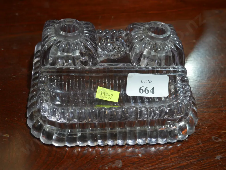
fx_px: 287
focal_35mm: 44
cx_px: 113
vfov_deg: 32.9
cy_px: 85
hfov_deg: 42.9
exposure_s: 1/60
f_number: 4.7
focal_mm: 22
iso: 320
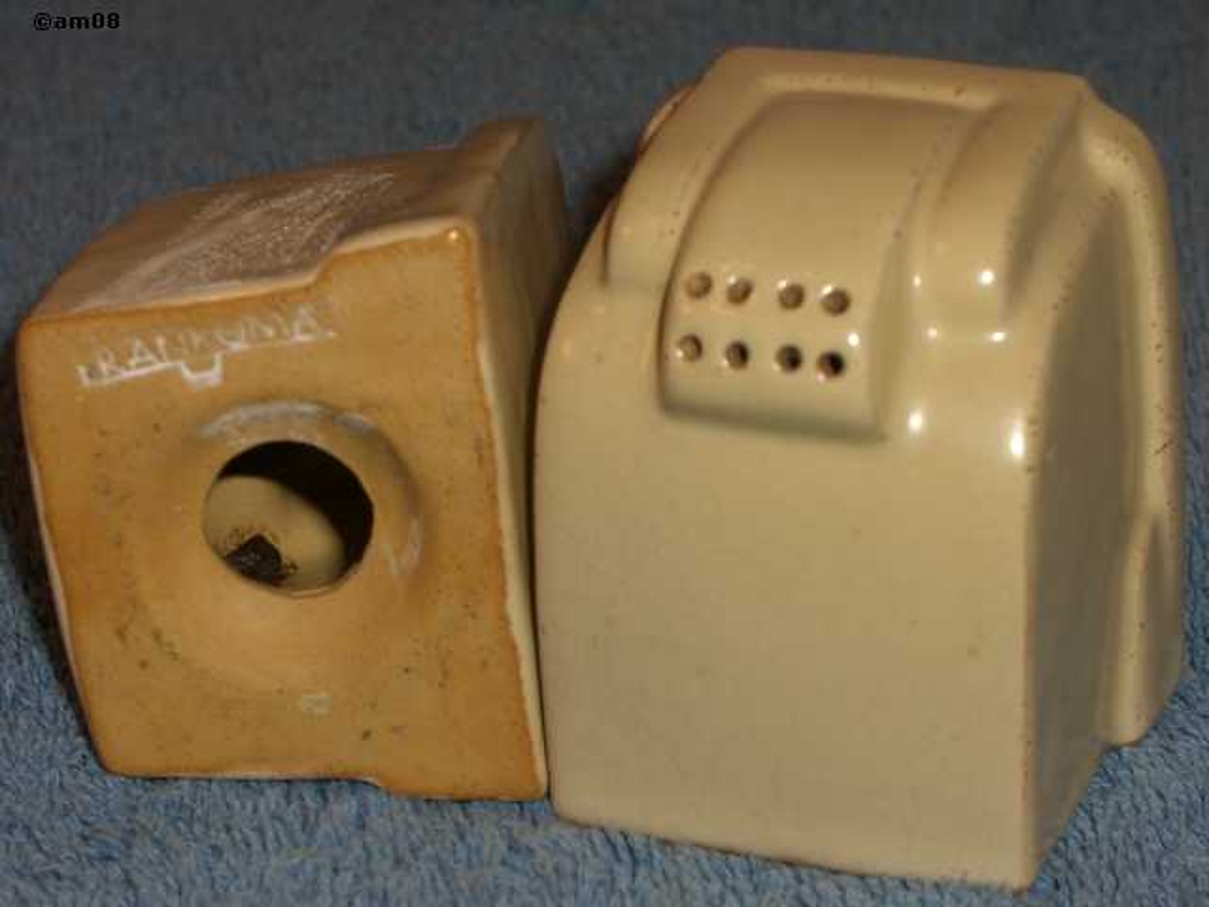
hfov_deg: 17.3
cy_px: 454
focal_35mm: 114
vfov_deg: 13.0
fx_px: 3982
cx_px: 604
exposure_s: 1/60
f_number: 5.4
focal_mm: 23.7
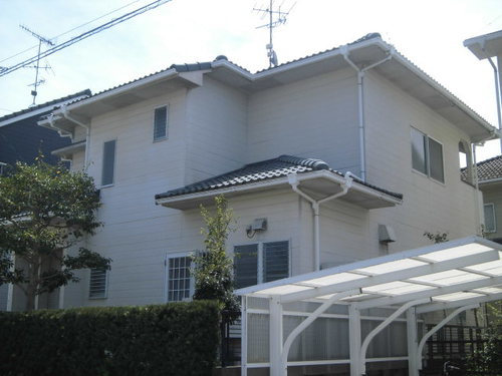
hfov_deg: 40.4
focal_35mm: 47
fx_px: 682
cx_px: 251
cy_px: 188
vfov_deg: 30.9
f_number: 3.4
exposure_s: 1/640
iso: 100
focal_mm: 8.3
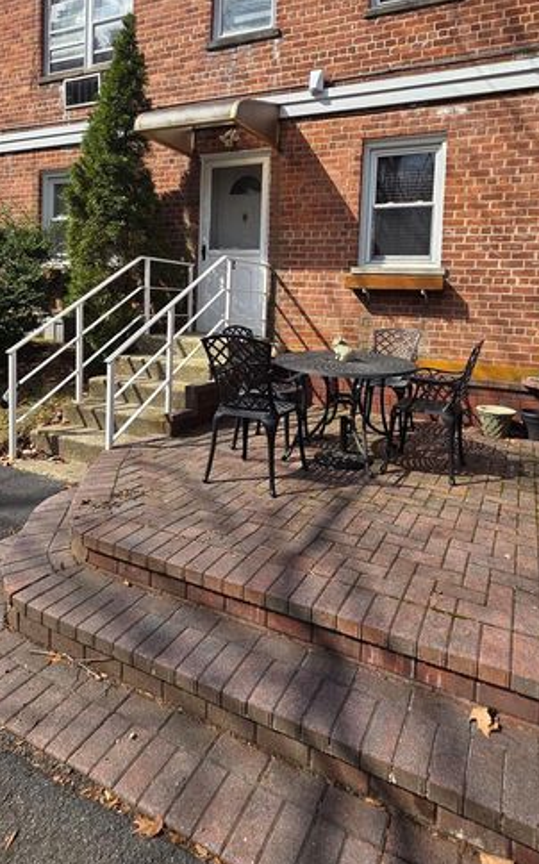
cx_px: 318
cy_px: 324
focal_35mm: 19
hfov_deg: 61.7
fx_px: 447
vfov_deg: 86.3
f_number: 1.9
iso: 40
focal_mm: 2.2
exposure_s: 1/1859
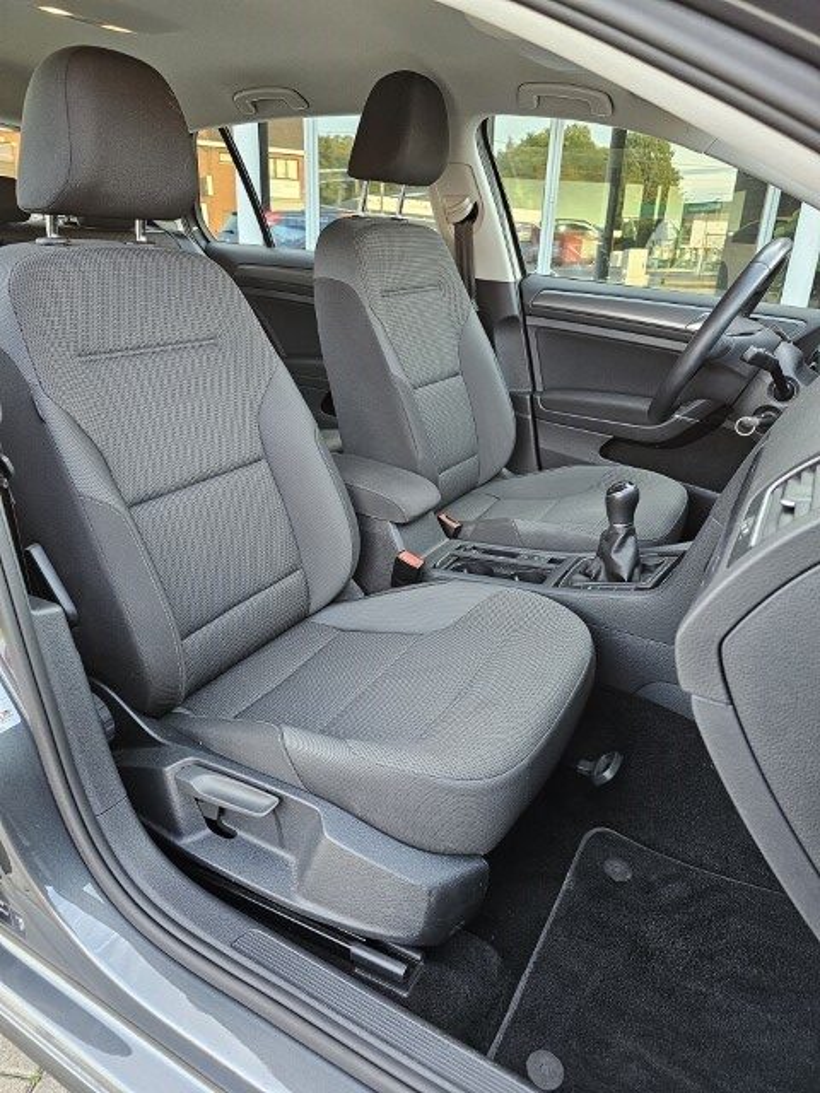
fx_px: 726
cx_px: 410
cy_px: 546
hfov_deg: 58.9
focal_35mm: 23
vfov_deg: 73.9
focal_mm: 6.3
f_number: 1.7
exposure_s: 1/100
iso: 400
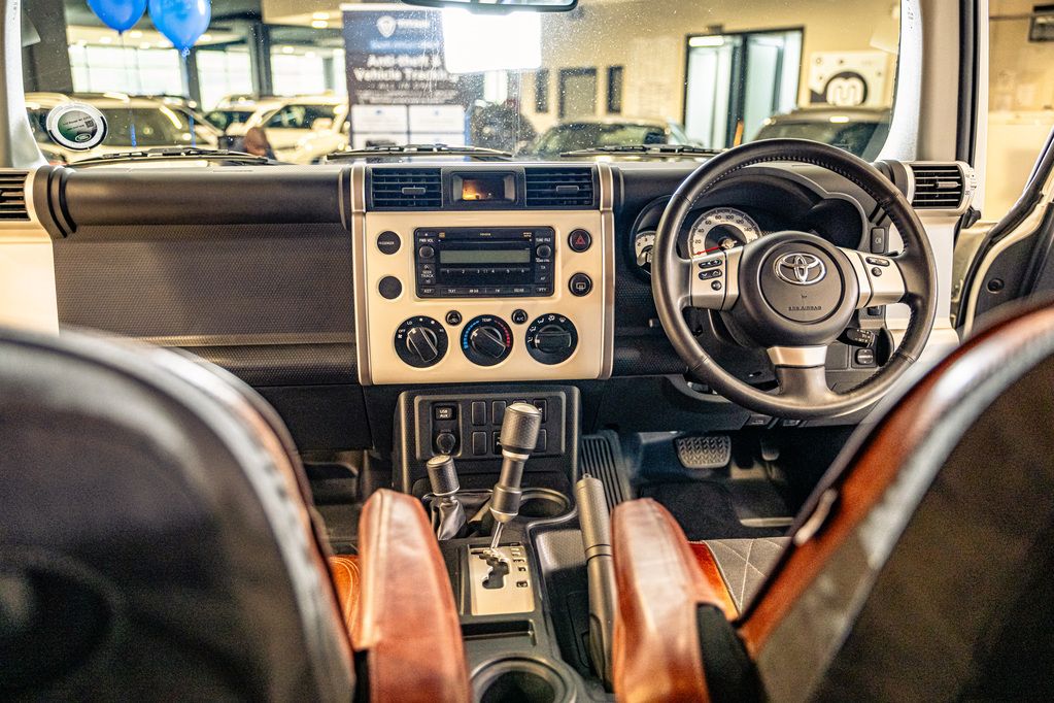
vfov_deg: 46.4
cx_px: 527
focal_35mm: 28
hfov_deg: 65.5
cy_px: 352
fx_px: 820
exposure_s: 1/200
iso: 2000
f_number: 2.8
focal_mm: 28
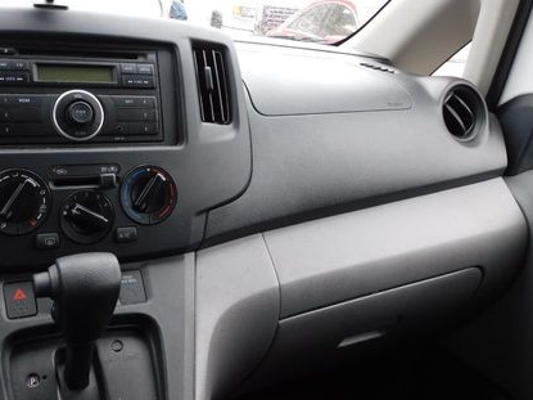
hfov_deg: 49.7
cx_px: 200
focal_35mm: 37
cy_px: 165
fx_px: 570
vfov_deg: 38.5
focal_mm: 4.3
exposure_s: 1/50
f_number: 3.3
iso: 125
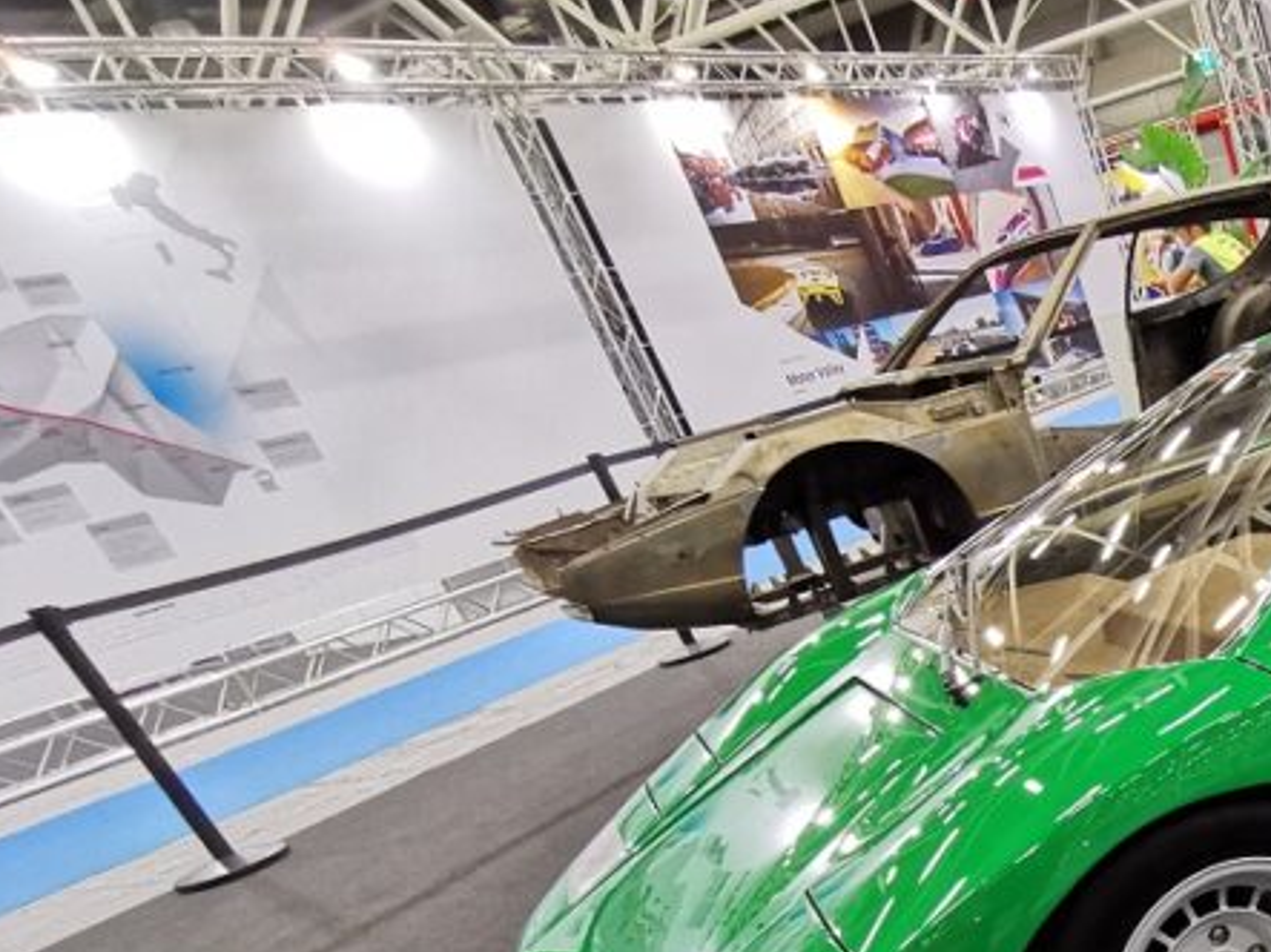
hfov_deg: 39.6
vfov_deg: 35.2
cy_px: 941
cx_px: 1440
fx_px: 1358
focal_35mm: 37
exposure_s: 1/33.3
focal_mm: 2.35
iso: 800
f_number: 2.2
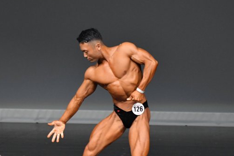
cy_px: 106
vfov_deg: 2.6
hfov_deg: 3.9
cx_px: 98
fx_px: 3476
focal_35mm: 535
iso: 4000
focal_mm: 230
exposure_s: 1/400
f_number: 5.6
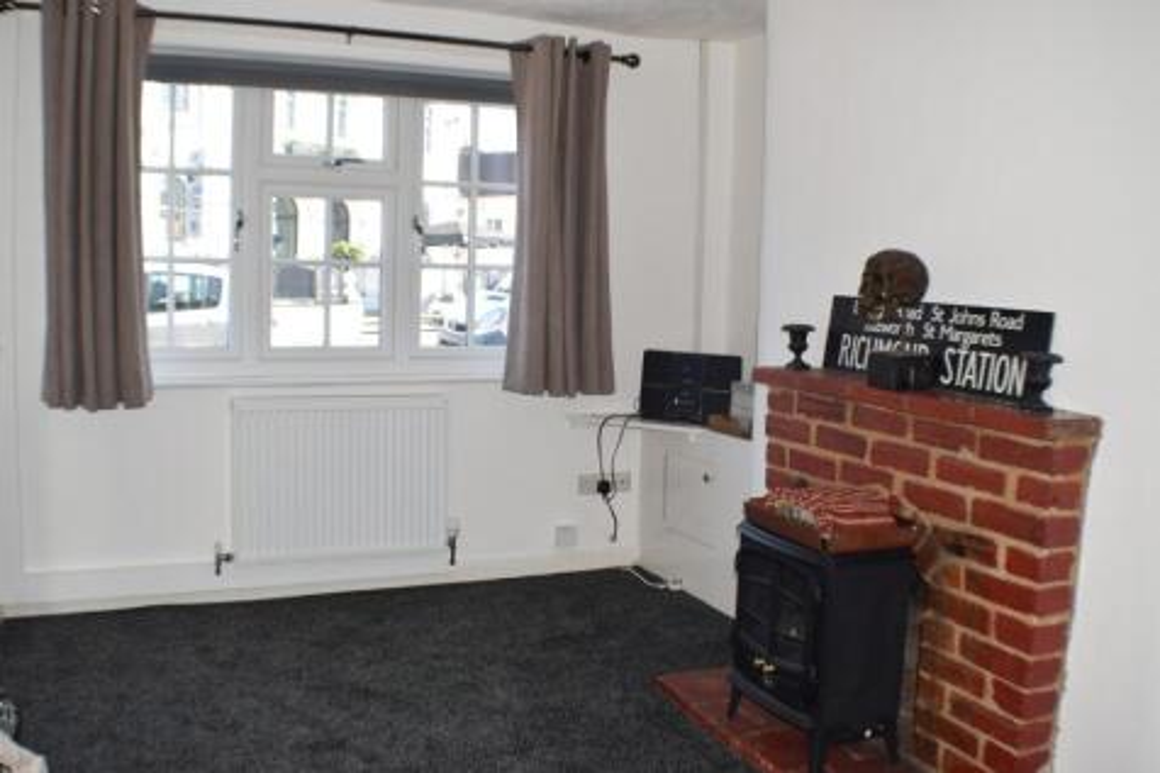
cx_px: 580
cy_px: 386
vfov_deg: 30.8
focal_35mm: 44
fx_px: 1401
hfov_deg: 45.0
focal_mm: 29
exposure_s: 1/50
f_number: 7.1
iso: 125
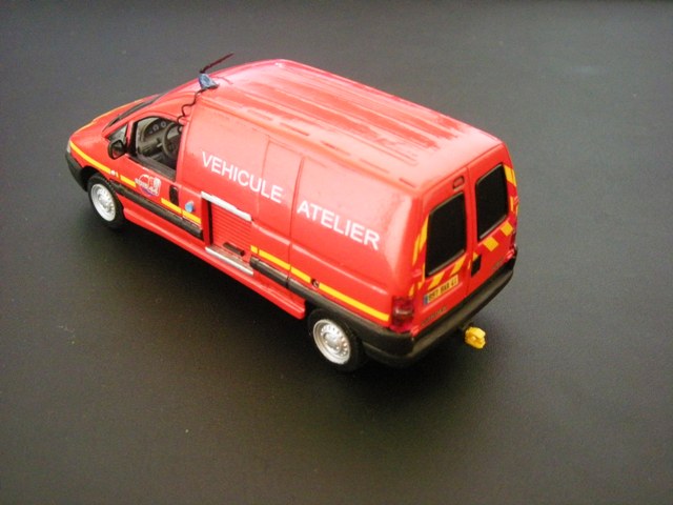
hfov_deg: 38.9
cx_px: 336
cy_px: 252
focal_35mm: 49
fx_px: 953
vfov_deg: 29.7
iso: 400
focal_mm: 7.9
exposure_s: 1/10
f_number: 3.2
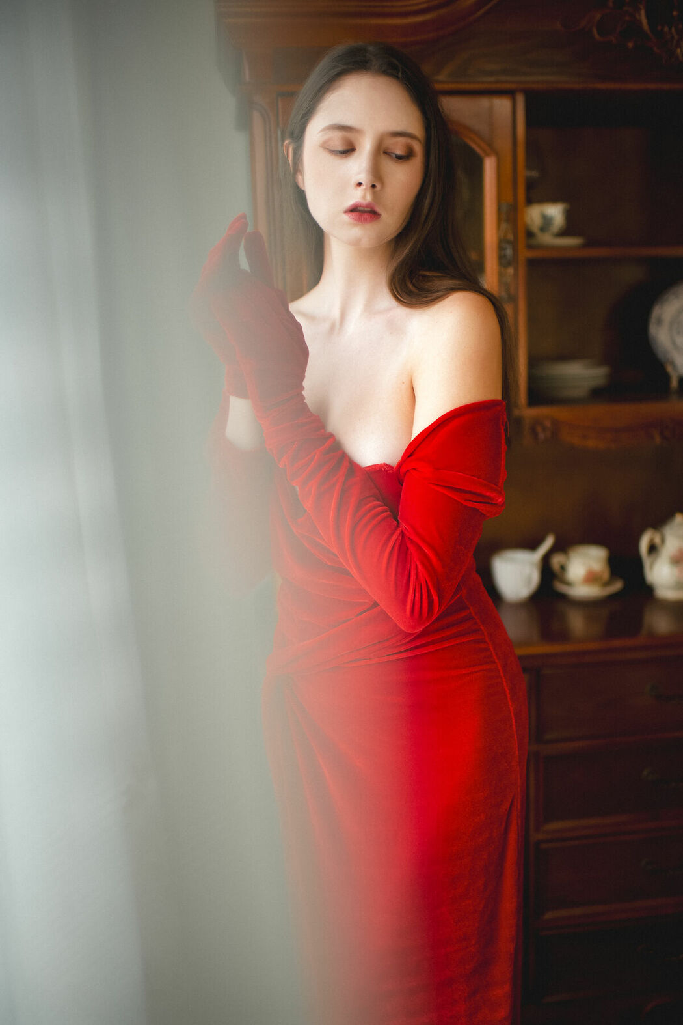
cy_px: 512
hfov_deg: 37.9
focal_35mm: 35
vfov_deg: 54.4
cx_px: 342
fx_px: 996
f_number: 1.4
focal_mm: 35
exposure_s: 1/800
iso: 250
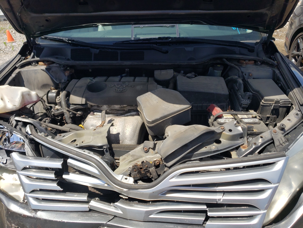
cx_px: 152
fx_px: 228
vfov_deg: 53.1
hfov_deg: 67.3
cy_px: 114
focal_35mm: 26
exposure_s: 1/2500
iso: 50
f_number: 1.5
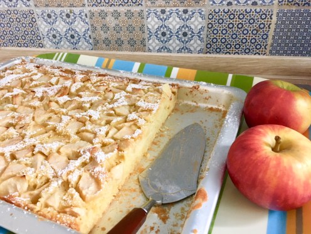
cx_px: 156
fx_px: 261
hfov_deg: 61.6
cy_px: 117
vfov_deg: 48.3
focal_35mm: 29
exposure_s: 1/33
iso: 200
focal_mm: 4.15
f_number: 2.2
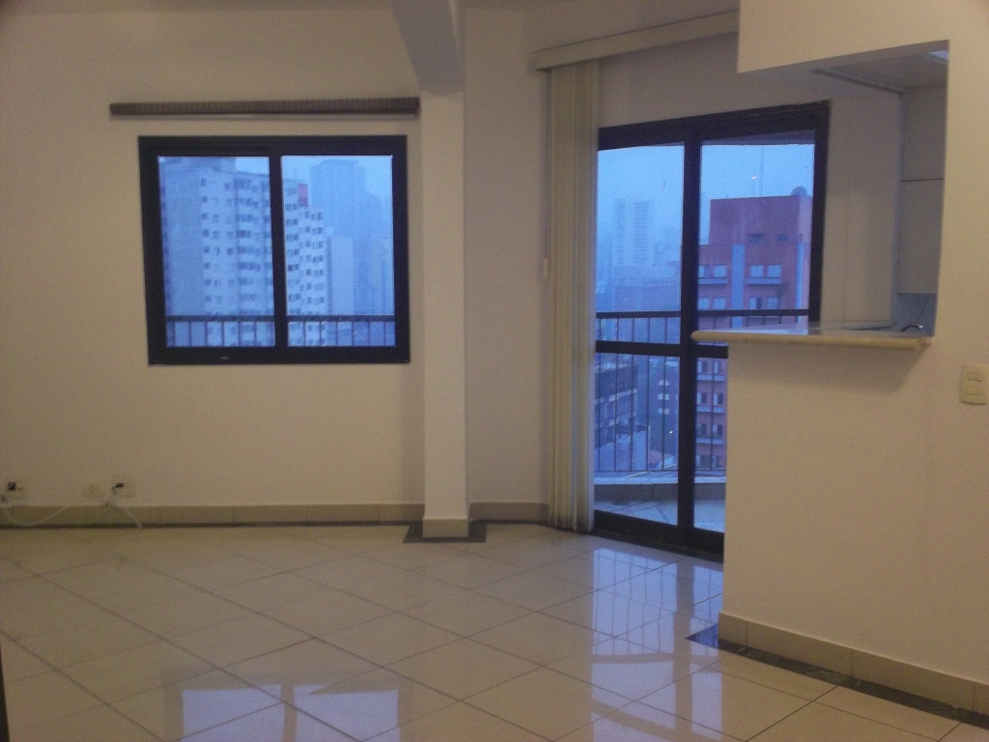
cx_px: 494
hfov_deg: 49.0
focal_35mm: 38
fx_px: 1086
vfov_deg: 37.7
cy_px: 371
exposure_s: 1/8
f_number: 4.5
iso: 160
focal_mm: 6.3
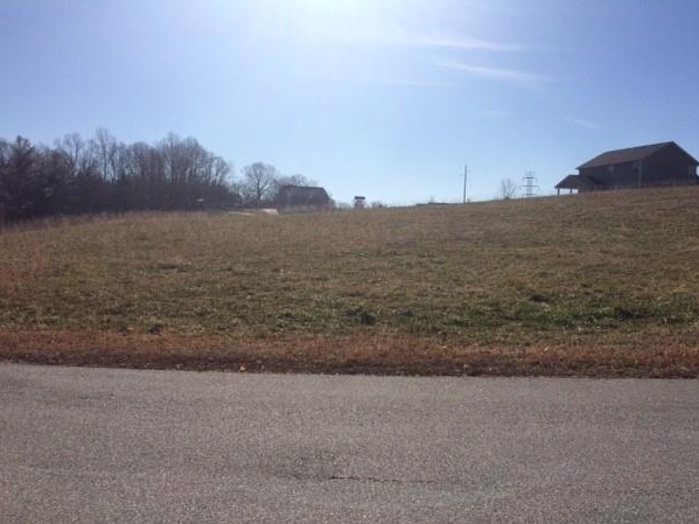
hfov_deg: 58.3
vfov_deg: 45.4
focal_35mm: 31
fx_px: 626
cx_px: 370
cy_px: 279
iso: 32
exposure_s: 1/5128
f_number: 2.2
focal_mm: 4.15
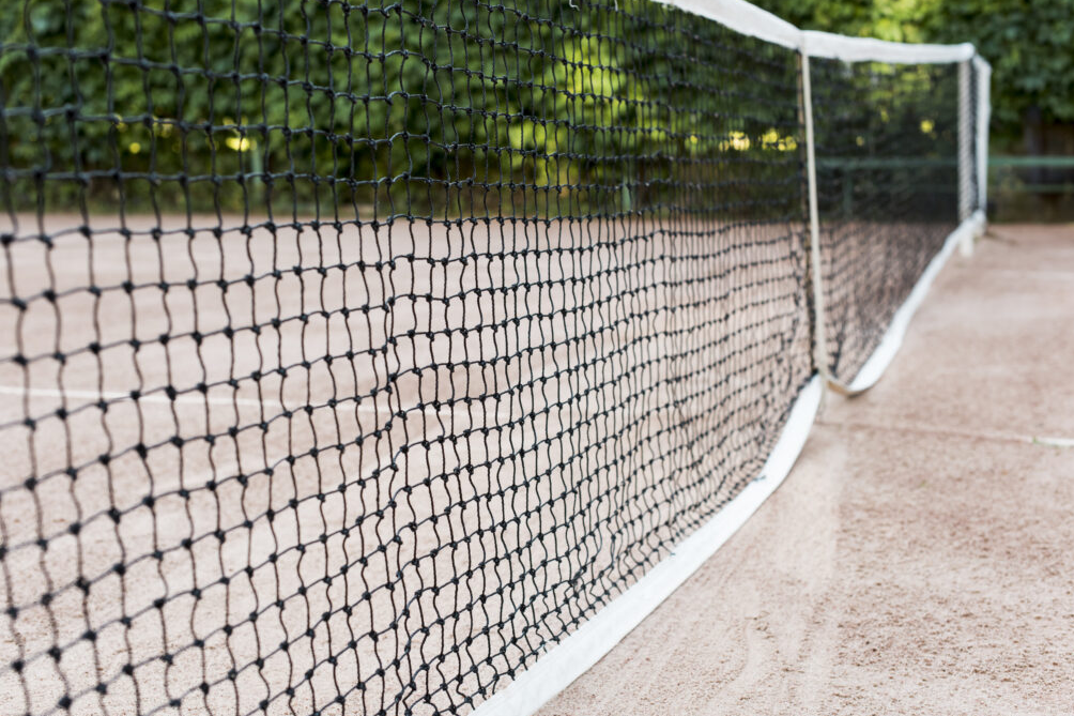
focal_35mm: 51
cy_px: 361
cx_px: 531
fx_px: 1521
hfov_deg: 38.9
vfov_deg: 26.5
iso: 250
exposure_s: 1/160
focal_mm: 50
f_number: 4
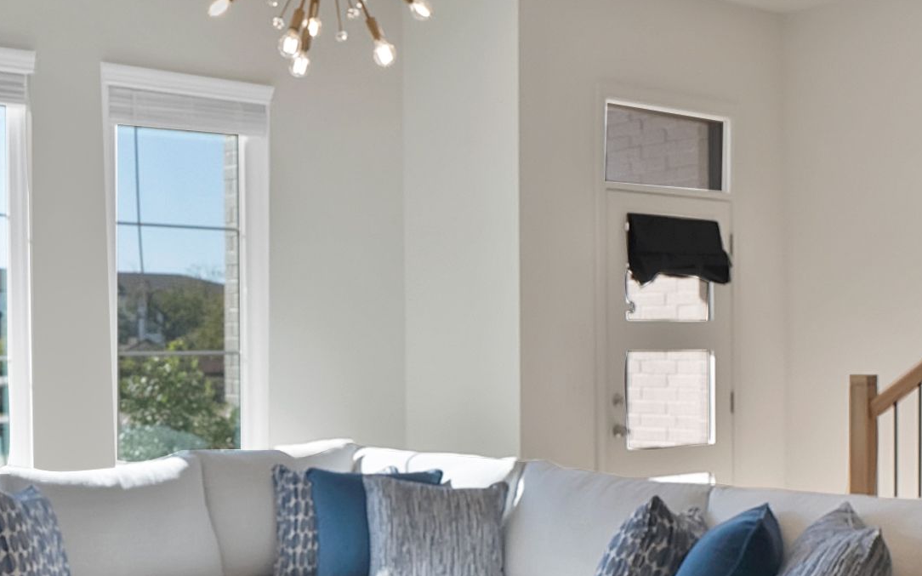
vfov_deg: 27.3
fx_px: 1181
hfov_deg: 42.2
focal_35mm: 47
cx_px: 323
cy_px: 373
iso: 640
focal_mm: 12
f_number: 9
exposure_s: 1/40
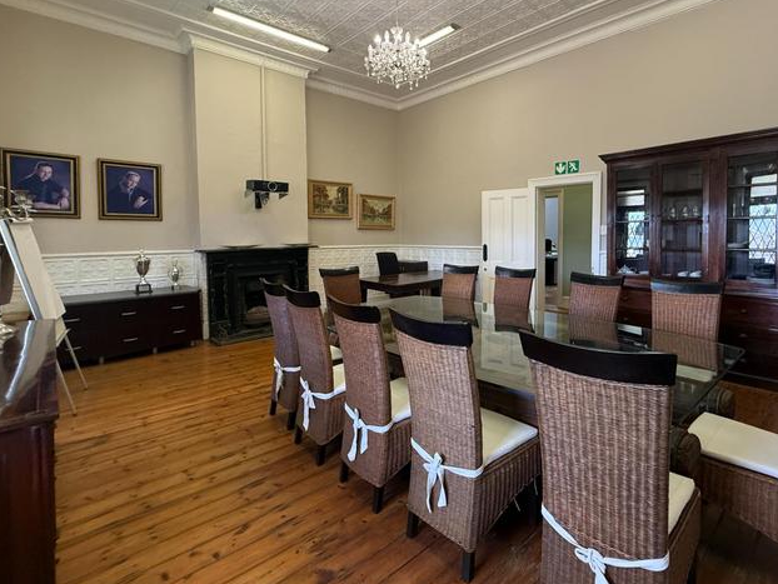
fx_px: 405
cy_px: 249
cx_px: 448
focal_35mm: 18
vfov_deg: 71.2
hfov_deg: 87.1
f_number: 2.2
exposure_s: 1/100
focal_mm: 2.22
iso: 320
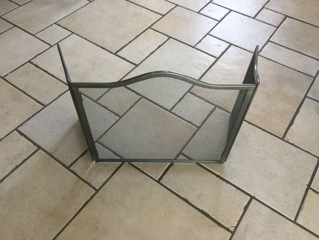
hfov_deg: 61.7
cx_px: 160
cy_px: 120
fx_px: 267
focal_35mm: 29
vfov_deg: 48.2
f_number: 2.2
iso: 64
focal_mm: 4.15
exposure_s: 1/17
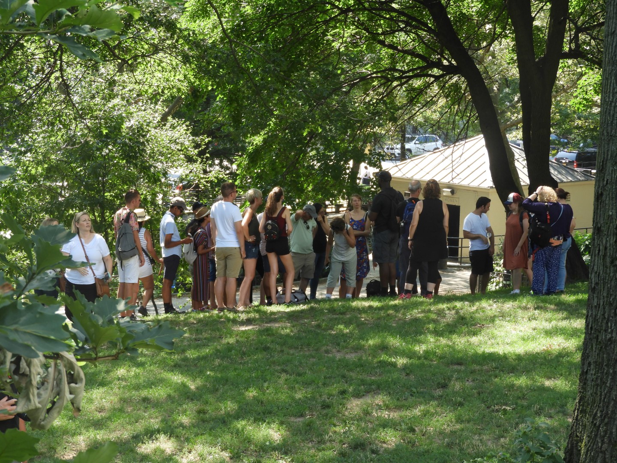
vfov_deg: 14.1
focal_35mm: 105
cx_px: 308
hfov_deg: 18.7
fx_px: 1872
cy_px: 232
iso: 100
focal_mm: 18.8
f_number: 4.8
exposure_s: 1/80
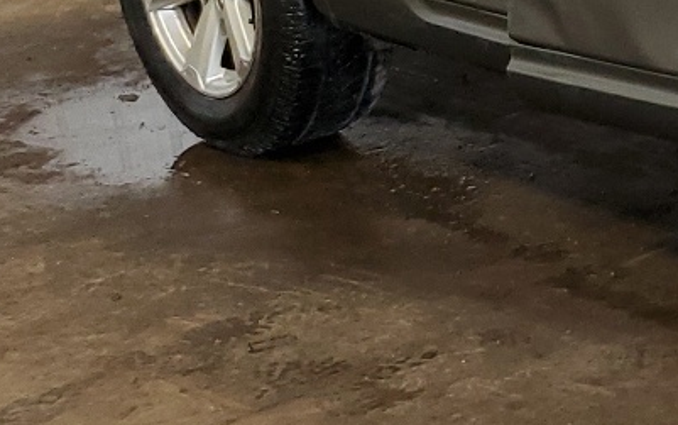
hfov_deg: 15.9
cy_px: -151
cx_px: 1249
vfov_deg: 11.6
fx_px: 2033
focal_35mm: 110
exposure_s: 1/60.2
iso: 96
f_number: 1.5
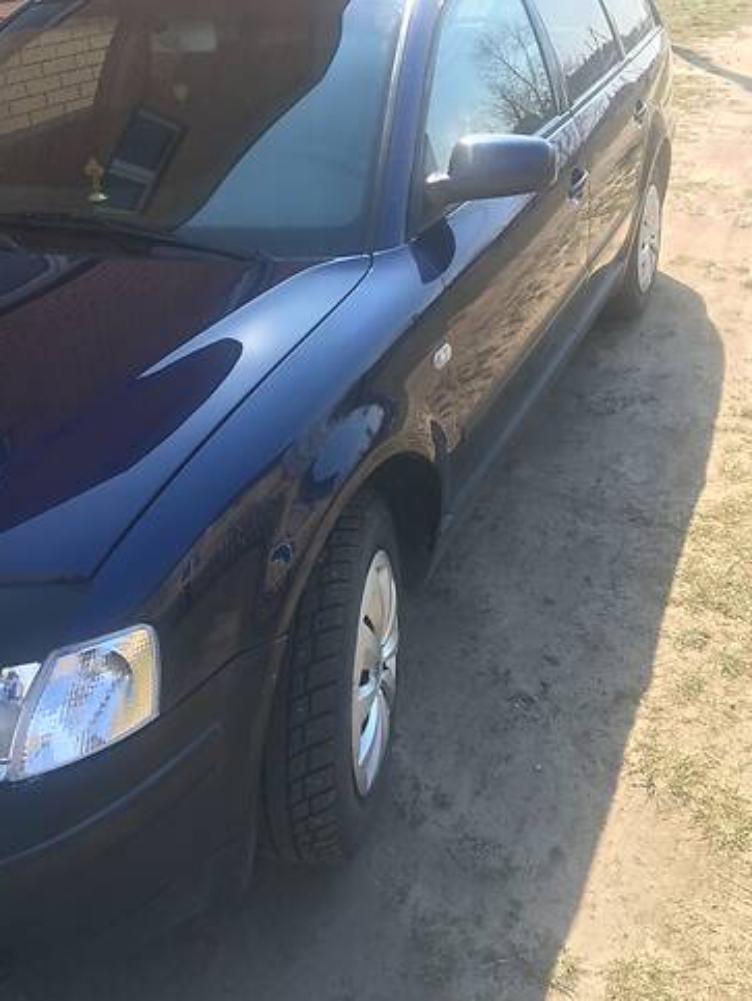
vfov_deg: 50.9
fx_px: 1041
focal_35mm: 36
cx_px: 360
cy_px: 388
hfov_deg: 39.7
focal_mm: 4.2
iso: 25
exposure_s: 1/363
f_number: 2.2
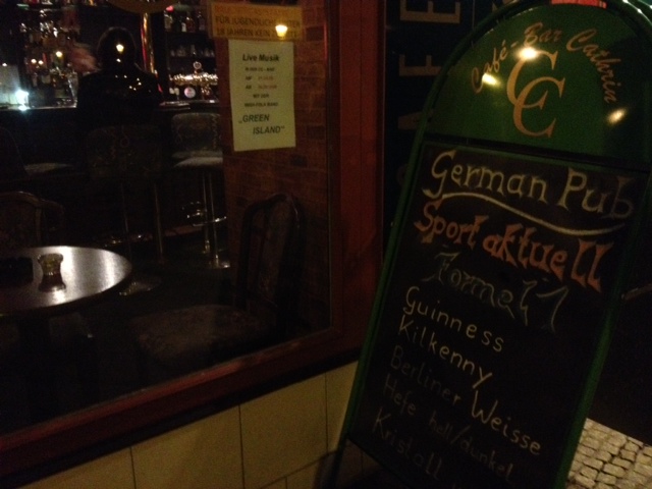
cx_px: 326
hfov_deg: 52.6
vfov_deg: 40.7
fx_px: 659
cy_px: 244
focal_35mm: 35
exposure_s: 1/15
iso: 800
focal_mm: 4.28
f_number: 2.4
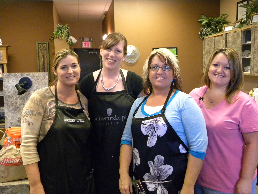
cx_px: 129
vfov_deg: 38.7
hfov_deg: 50.1
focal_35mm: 37
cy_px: 97
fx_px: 276
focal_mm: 6.6
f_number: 3.2
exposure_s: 1/40.5
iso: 400
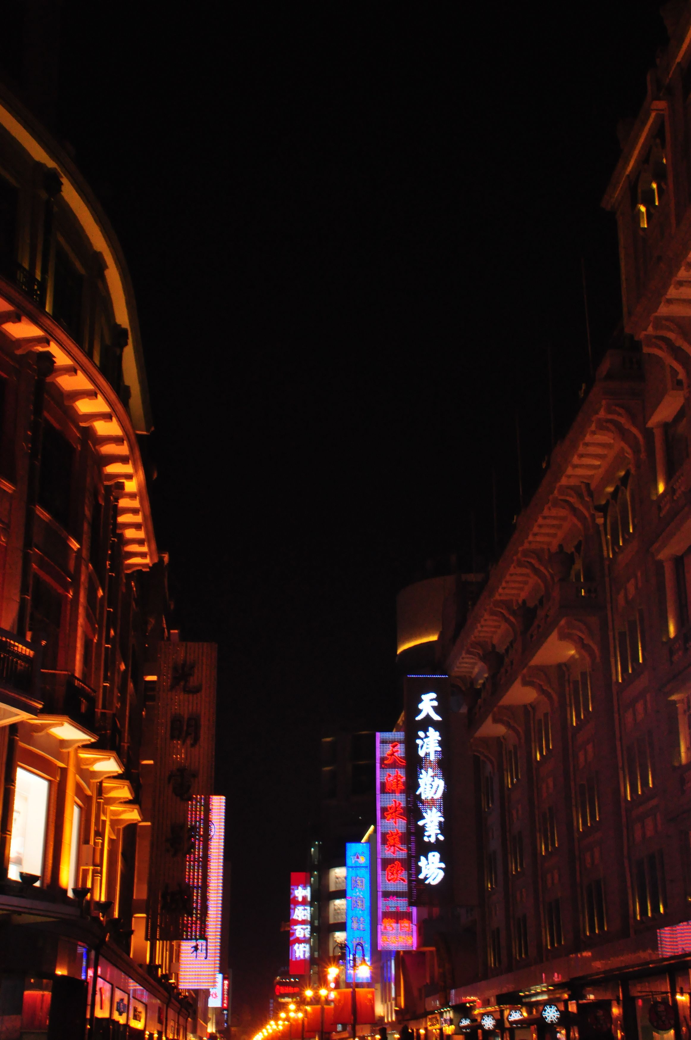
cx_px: 346
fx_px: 1472
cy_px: 520
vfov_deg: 38.9
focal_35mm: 51
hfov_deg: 26.4
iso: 1600
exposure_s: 1/20
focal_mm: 34
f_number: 14
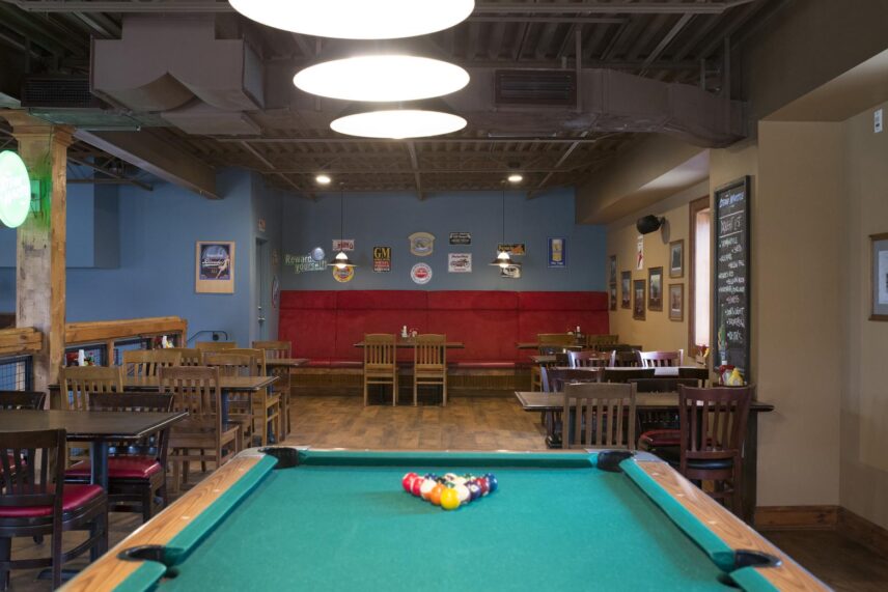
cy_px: 296
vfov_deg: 37.9
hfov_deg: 54.4
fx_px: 863
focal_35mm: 35
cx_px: 444
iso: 2500
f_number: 5.6
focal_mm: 35
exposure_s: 1/20
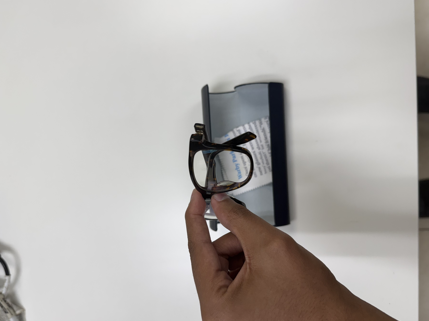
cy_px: 173
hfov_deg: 65.3
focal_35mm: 27
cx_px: 217
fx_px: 335
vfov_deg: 51.3
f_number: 1.78
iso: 100
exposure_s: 1/120
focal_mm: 6.76
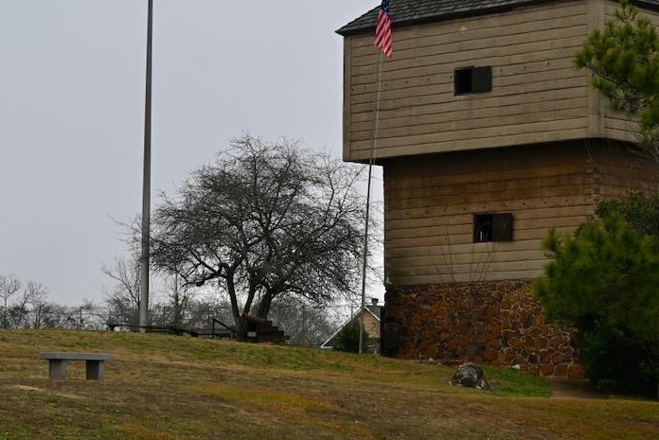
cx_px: 426
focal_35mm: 114
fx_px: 2088
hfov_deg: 17.9
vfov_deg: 12.0
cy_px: 80
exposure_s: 1/250
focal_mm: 62
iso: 250
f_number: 6
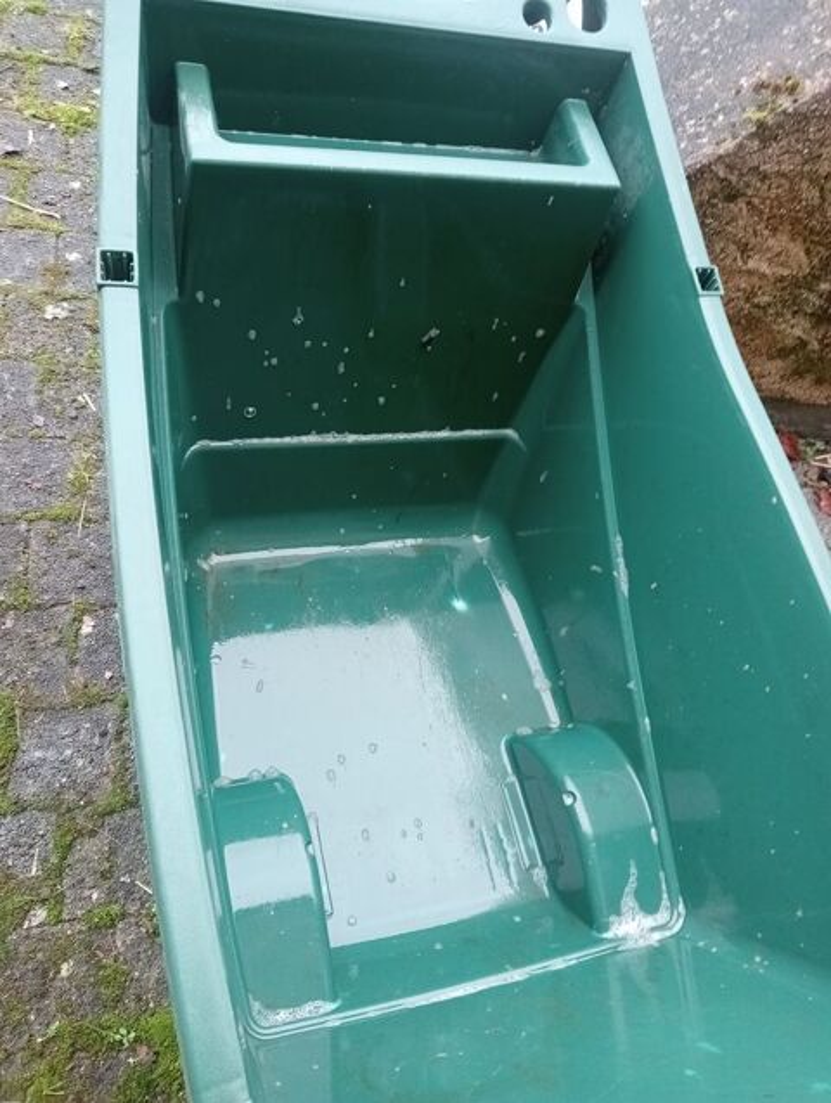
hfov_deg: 49.9
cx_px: 416
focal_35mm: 28
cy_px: 552
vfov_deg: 63.4
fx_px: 894
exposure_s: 1/33.3
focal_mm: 4.04
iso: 632
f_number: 1.8
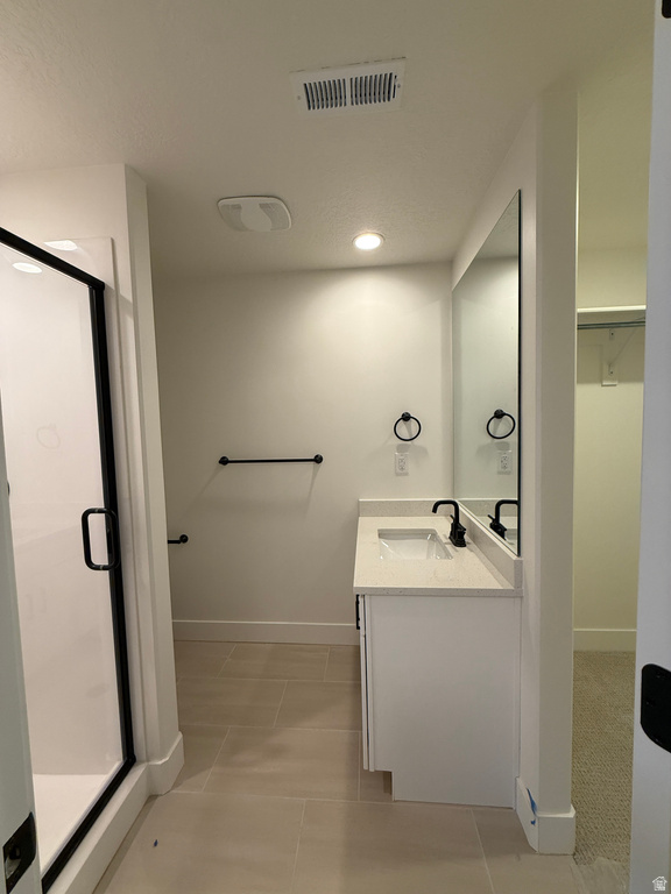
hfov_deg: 85.7
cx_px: 336
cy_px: 447
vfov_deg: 102.1
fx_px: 362
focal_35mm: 14
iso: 160
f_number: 2.2
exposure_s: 1/120
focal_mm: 2.22
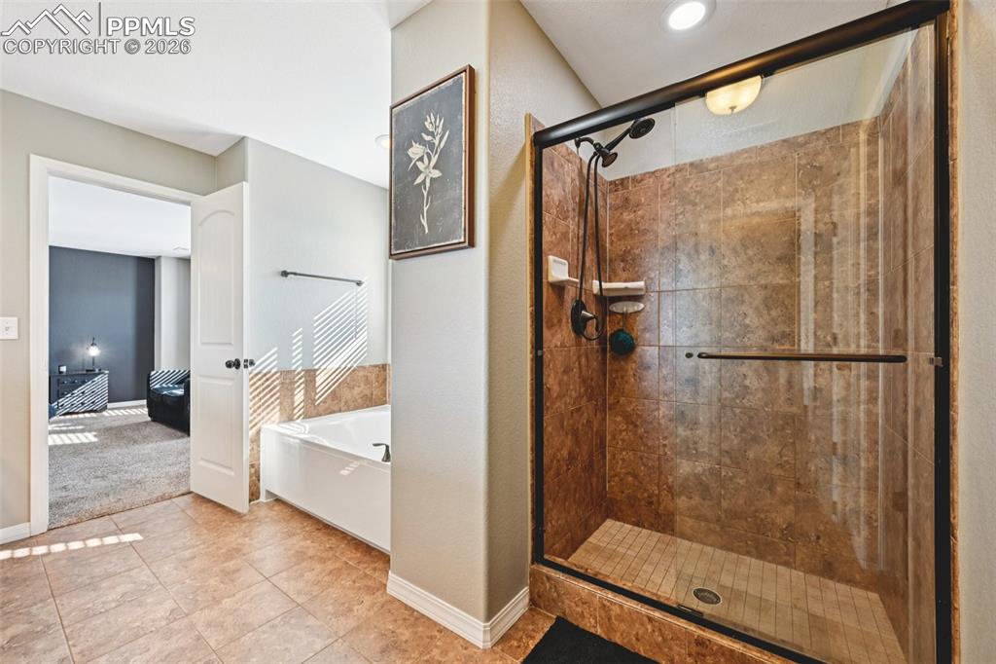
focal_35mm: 14
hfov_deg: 104.3
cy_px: 332
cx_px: 498
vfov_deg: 81.2
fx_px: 387
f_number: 11
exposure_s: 1/8
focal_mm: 14
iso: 400
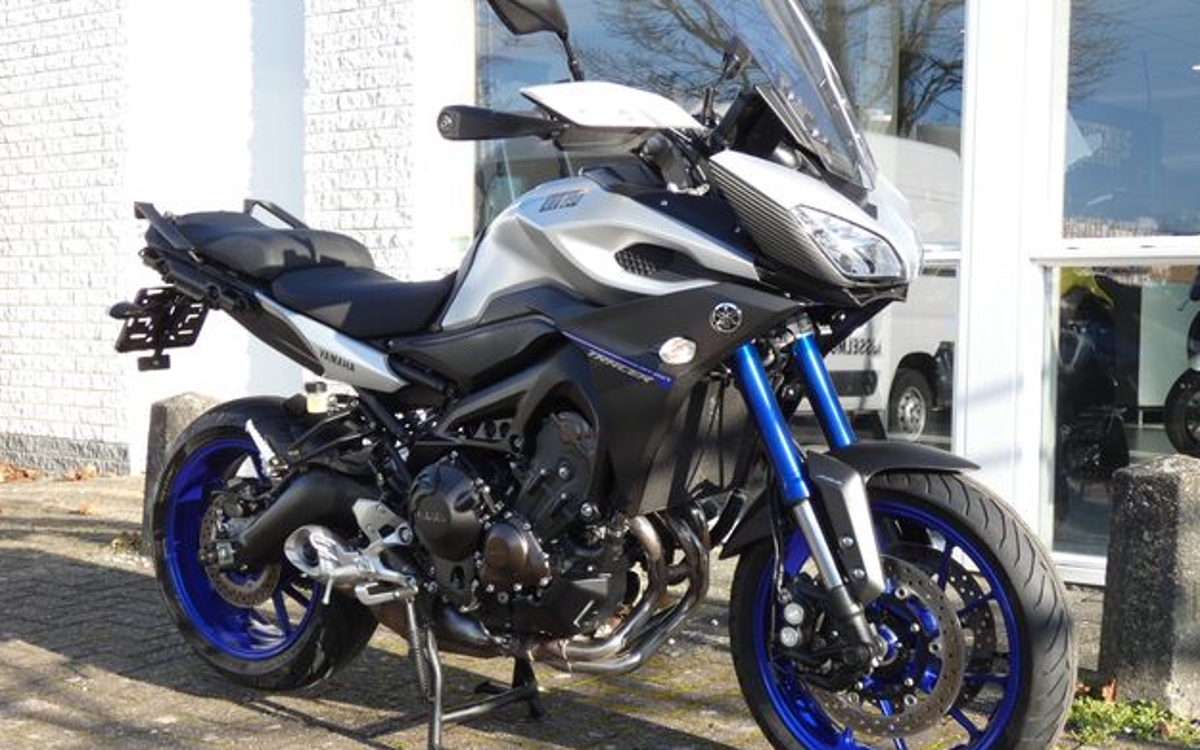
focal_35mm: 52
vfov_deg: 24.9
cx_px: 600
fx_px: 1700
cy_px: 401
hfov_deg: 38.9
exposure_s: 1/160
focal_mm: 8.6
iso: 80
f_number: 3.8
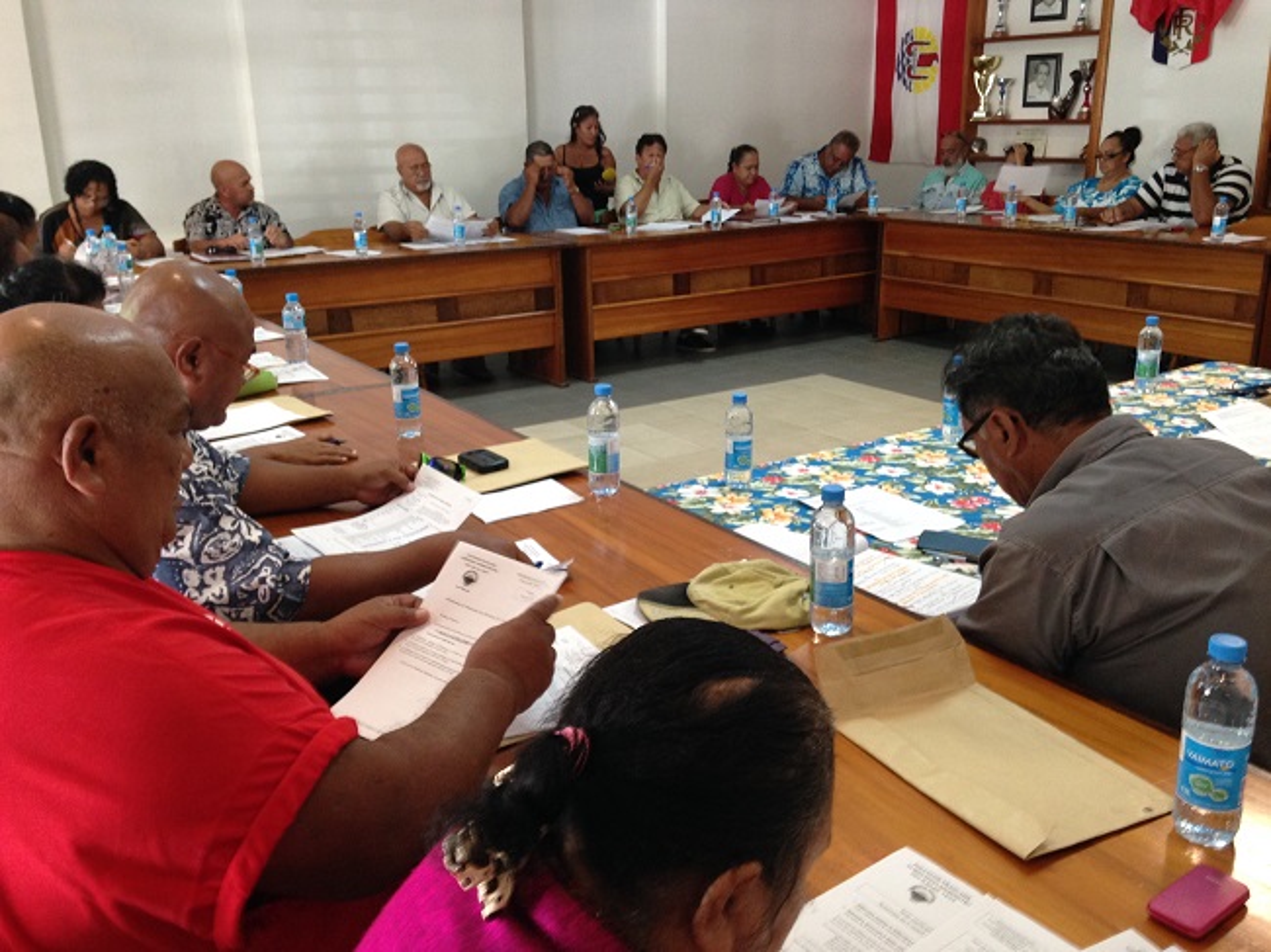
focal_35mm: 33
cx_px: 636
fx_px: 1211
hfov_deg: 55.4
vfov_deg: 42.9
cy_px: 476
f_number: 2.4
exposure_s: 1/20
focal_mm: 4.12
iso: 160
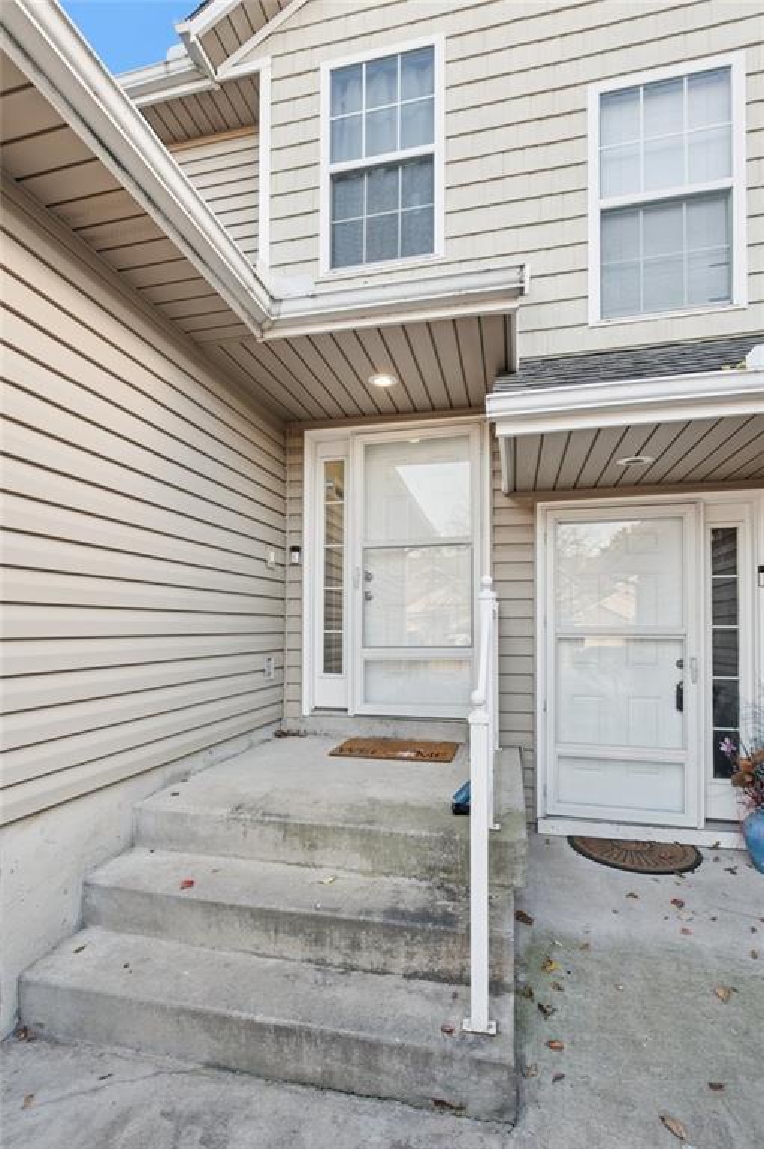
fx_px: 510
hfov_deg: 73.7
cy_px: 574
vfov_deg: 96.8
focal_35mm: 16
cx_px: 382
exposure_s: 1/100
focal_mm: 16
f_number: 6.3
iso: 640
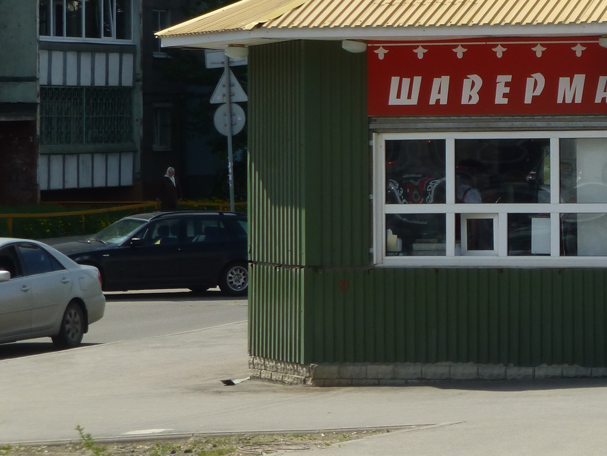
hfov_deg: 11.2
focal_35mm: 175
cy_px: 12
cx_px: 614
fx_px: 3069
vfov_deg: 8.4
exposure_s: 1/640
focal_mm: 13.3
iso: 100
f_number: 5
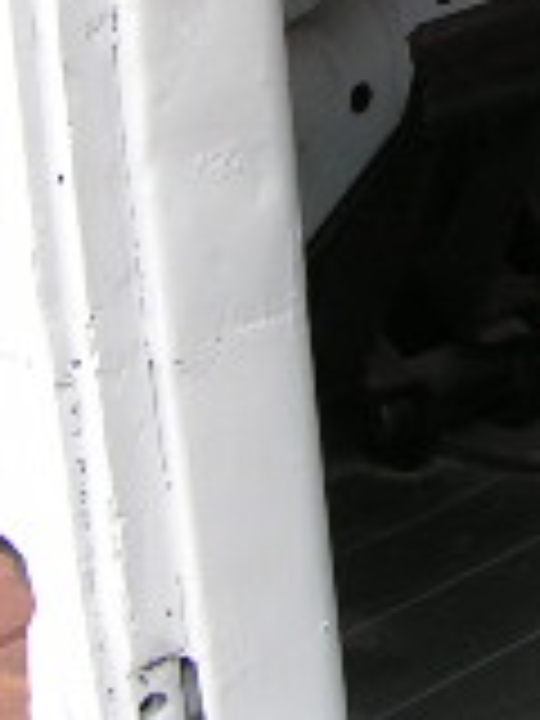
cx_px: 644
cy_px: -207
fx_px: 3162
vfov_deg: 12.6
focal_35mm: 152
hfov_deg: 9.6
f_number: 3.5
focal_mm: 6.3
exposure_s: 1/40
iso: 50
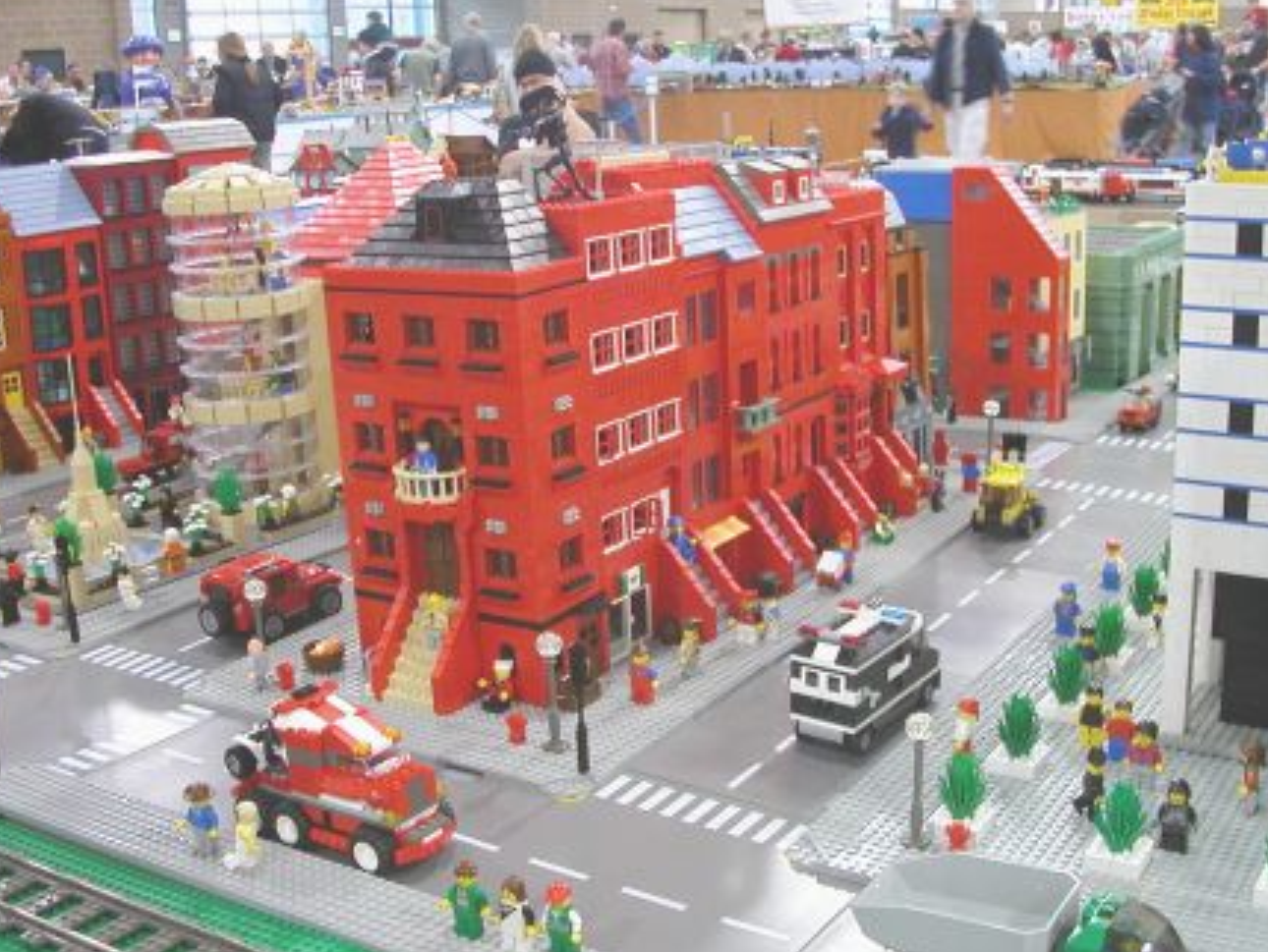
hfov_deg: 43.8
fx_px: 1576
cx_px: 699
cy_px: 523
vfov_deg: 33.6
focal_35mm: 43
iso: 100
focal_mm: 5.6
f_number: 2.7
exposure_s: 1/9.1
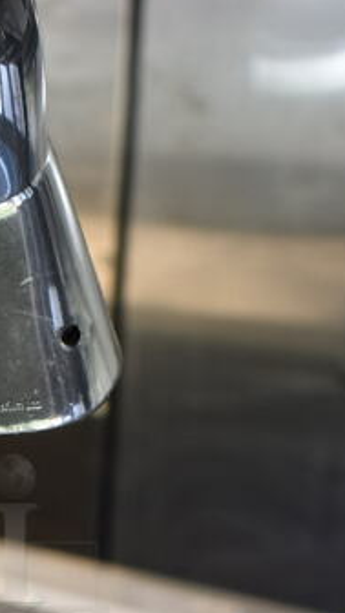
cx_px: -93
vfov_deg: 26.6
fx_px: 1252
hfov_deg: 15.0
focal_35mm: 77
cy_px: 550
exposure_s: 1/30
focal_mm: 18
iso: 640
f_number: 3.5
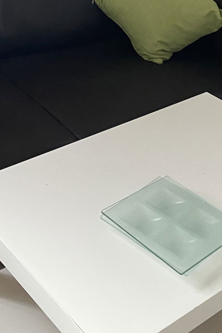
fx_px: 638
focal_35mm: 69
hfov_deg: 19.6
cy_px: -89
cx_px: 52
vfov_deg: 25.5
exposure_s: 1/60
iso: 320
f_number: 1.8
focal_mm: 4.25
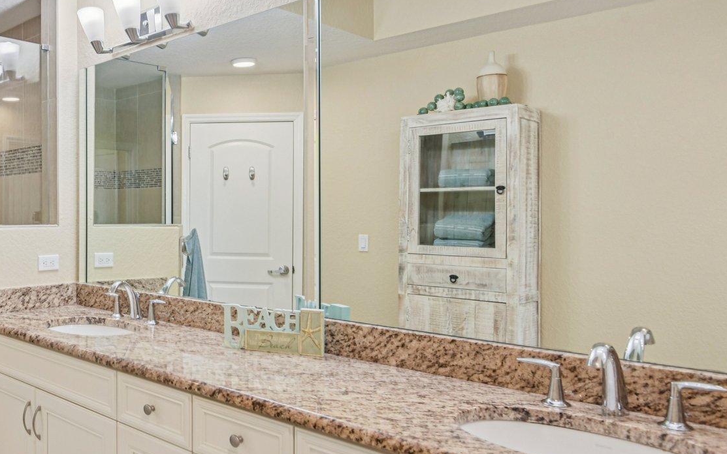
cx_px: 82
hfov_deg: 55.2
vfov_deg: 41.9
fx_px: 594
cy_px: 229
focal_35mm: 30
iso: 400
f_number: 8
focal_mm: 16
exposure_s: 1/50
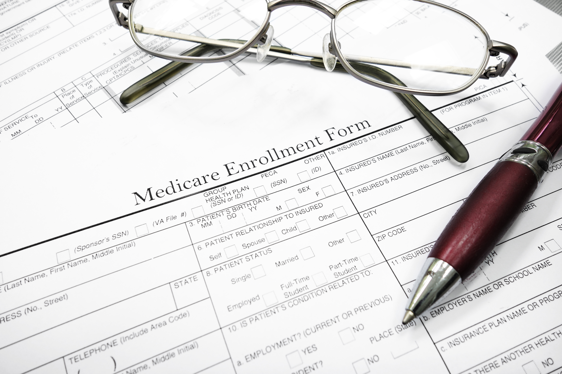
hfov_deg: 65.5
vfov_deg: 46.4
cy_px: 187
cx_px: 281
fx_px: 437
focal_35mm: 28
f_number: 5
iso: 200
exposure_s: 1/60
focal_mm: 10.4
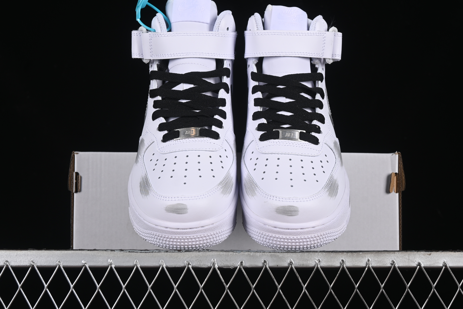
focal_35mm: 75
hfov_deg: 27.0
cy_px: 154
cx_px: 232
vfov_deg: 18.2
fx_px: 965
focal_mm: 50
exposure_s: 1/100
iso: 160
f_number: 8
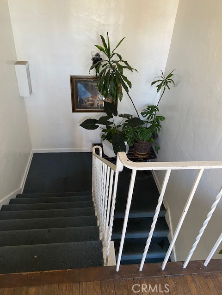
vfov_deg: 67.3
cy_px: 148
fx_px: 222
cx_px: 111
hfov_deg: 53.1
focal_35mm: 26
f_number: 1.8
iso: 320
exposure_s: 1/60
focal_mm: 4.25
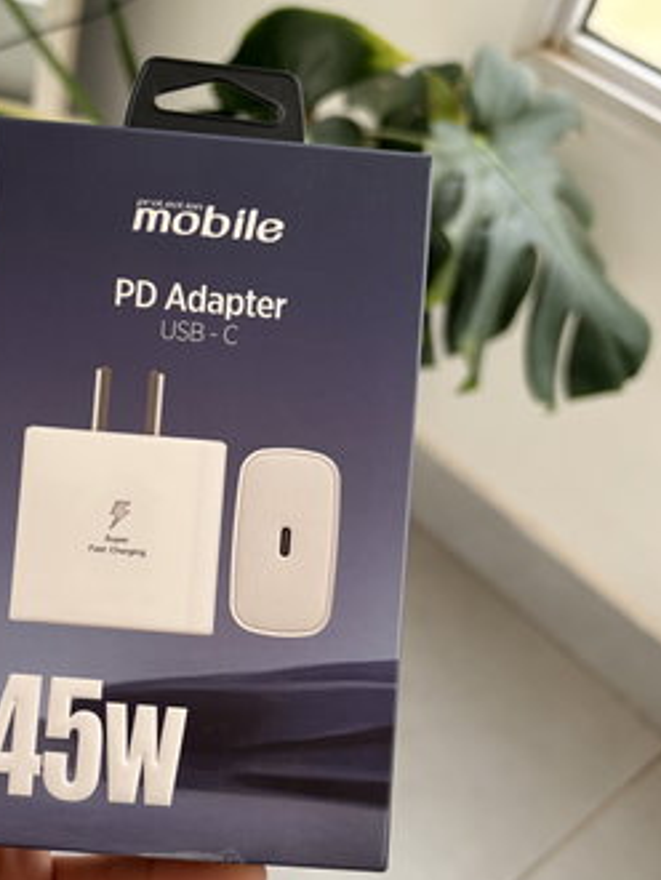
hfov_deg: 33.6
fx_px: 1068
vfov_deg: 44.7
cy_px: 495
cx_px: 155
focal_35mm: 42
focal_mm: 5.96
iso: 125
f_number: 1.6
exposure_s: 1/122
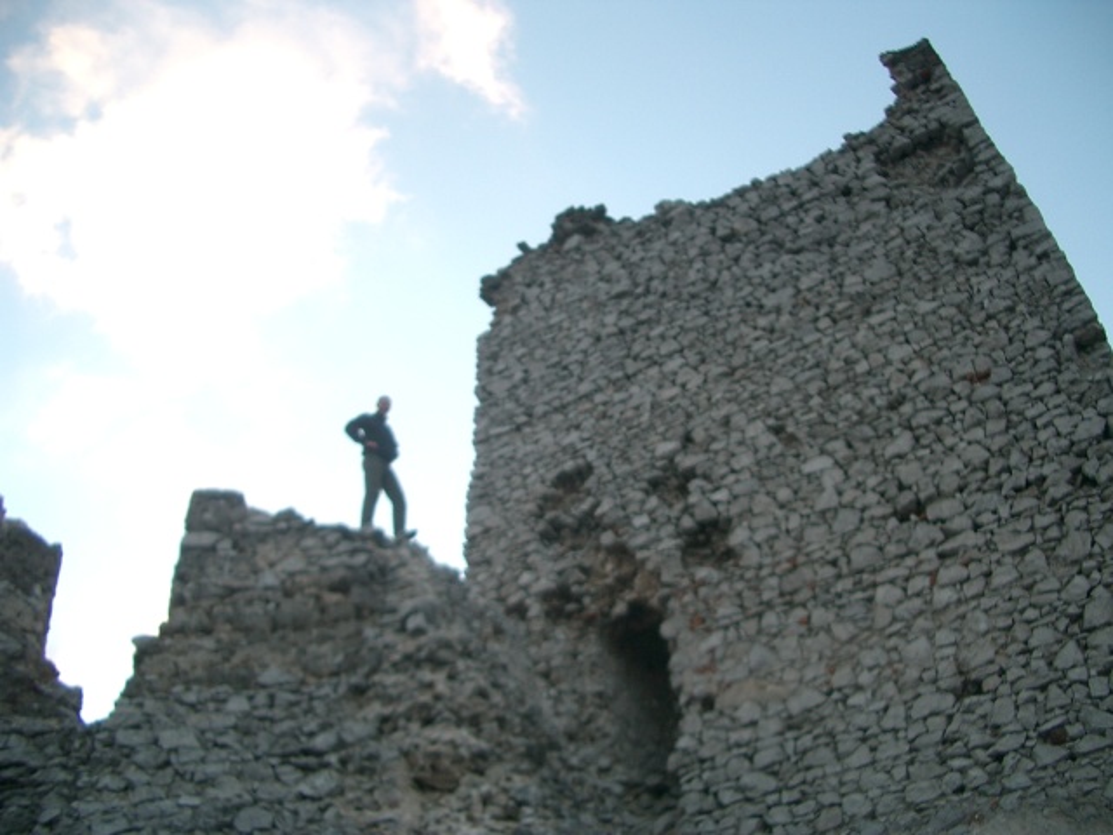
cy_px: 418
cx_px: 556
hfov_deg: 52.6
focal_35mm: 35
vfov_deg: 40.7
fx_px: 1125
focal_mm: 5.8
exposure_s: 1/100
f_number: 2.6
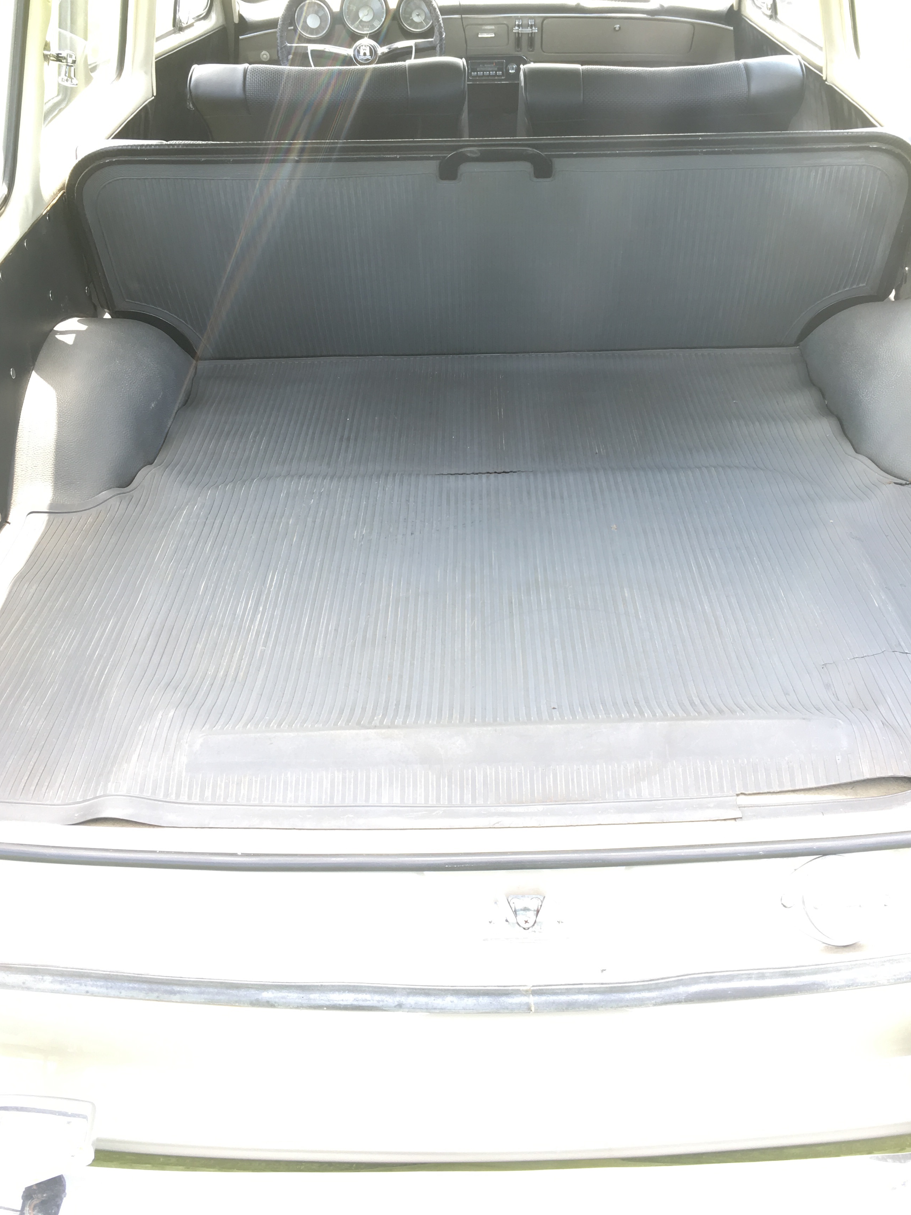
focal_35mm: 34
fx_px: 1193
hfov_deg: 41.8
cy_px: 520
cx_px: 496
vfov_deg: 53.8
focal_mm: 4.15
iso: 25
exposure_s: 1/60
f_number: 2.2
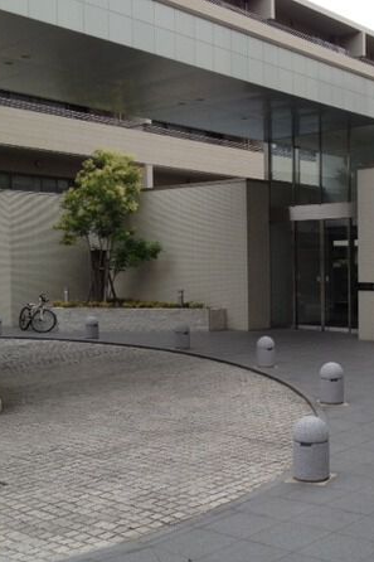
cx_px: 286
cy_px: 282
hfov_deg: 27.1
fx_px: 764
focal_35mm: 49
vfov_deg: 40.4
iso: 50
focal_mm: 4.28
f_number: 2.4
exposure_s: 1/1314
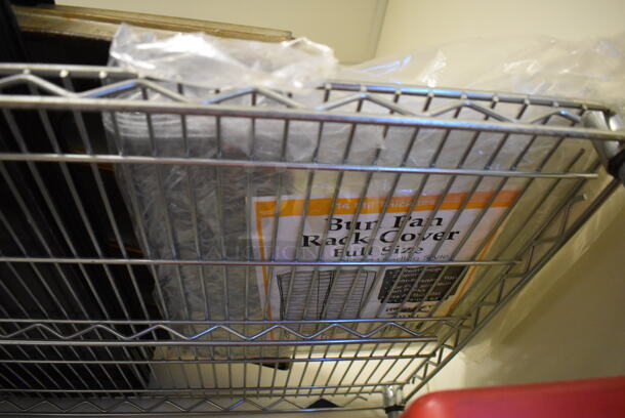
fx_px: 469
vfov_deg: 48.0
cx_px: 312
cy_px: 209
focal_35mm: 27
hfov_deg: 67.3
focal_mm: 18
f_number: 3.5
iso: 4000
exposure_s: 1/125
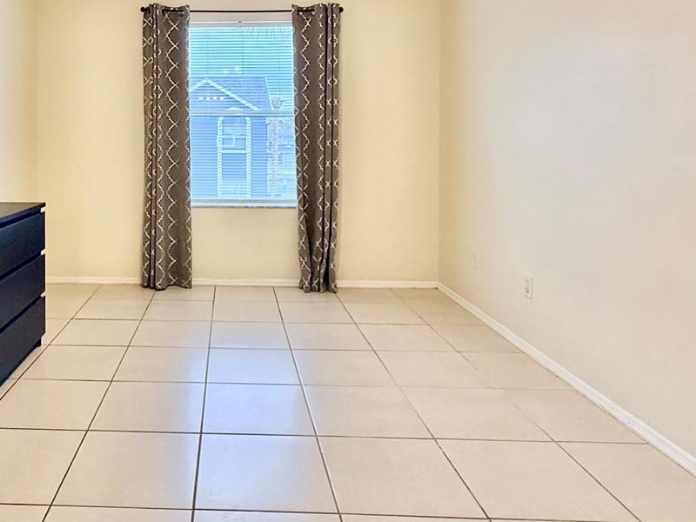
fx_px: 563
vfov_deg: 48.3
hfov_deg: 60.9
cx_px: 199
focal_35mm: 28
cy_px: 146
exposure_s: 1/122
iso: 200
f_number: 2.2
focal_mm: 2.22
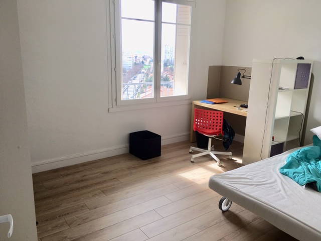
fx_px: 269
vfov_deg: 48.2
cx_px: 160
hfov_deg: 61.7
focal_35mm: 29
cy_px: 120
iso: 25
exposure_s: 1/174
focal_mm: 4.15
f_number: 2.2
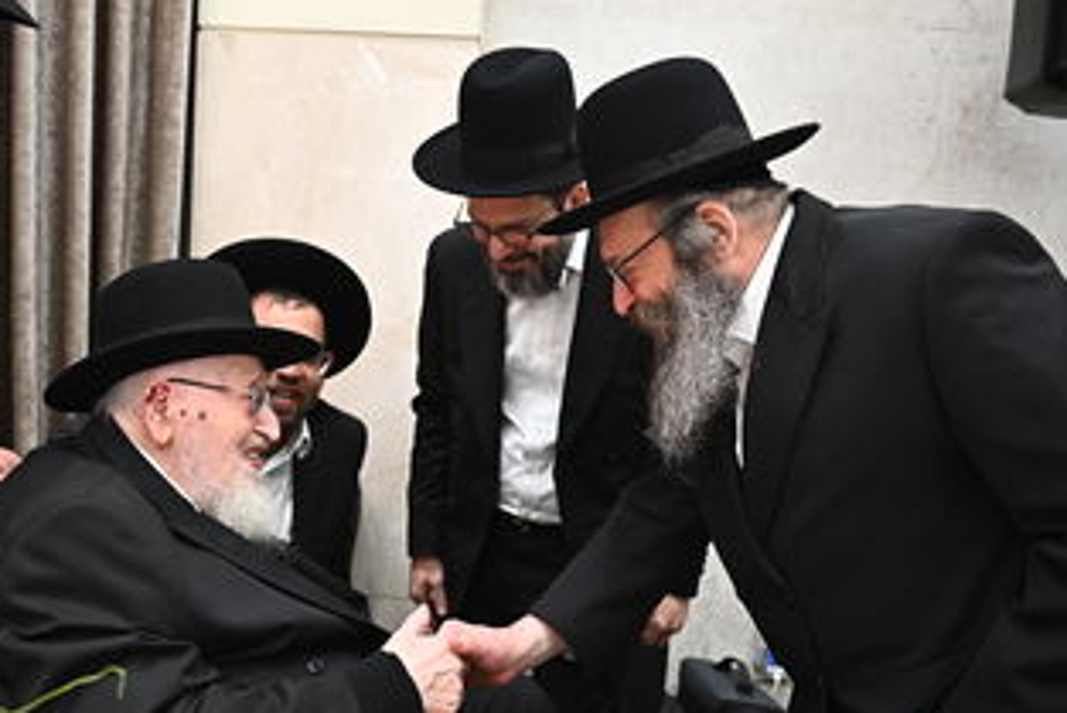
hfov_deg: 51.6
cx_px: 440
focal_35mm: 37
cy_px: 389
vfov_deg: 36.0
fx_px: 1097
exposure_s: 1/250
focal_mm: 29
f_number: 3.5
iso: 3200
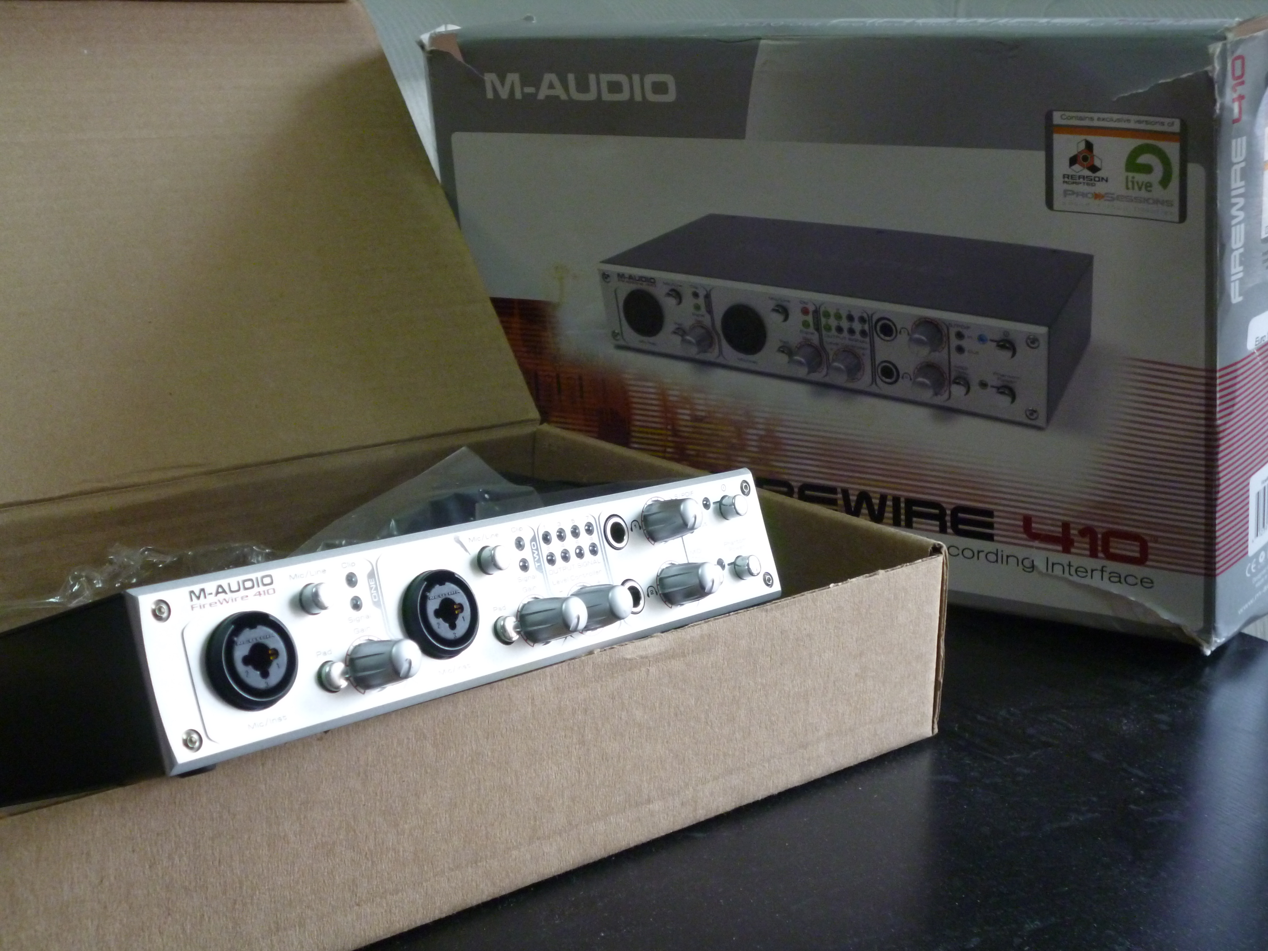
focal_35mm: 48
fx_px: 1758
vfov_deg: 30.3
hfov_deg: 39.7
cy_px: 476
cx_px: 634
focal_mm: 8.6
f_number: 4
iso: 400
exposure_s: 1/30
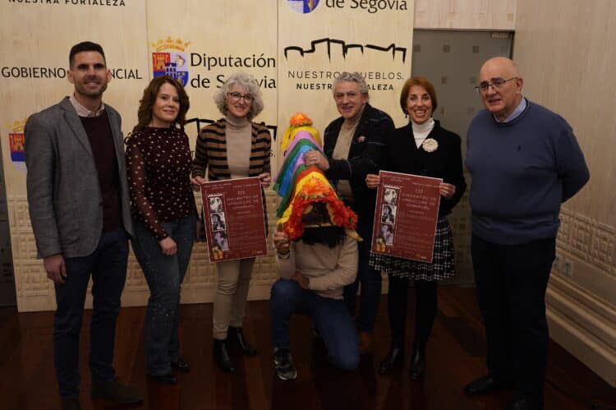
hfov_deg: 55.8
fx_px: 581
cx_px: 308
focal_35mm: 34
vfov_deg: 38.8
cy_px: 205
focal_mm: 34
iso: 1600
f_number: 4.5
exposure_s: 1/100
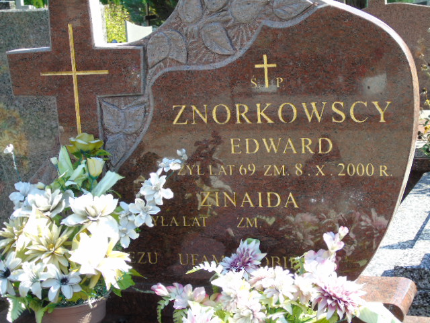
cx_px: 215
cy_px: 162
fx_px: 1019
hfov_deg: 23.8
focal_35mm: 82
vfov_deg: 18.0
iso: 80
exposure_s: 1/125
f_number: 4.1
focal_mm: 15
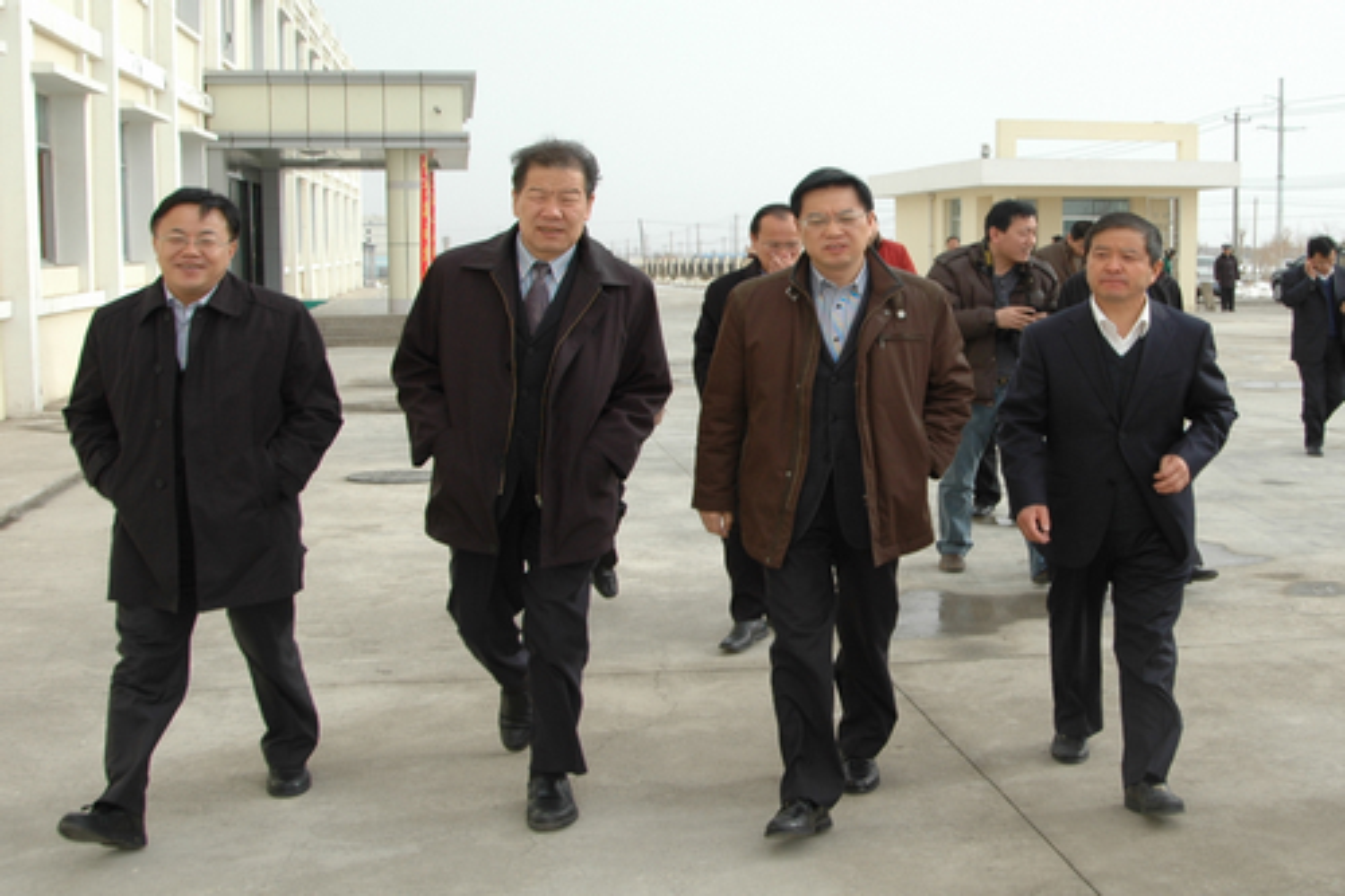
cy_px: 448
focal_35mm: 36
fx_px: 1344
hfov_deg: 53.1
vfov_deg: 36.8
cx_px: 672
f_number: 7.1
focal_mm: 24
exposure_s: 1/200
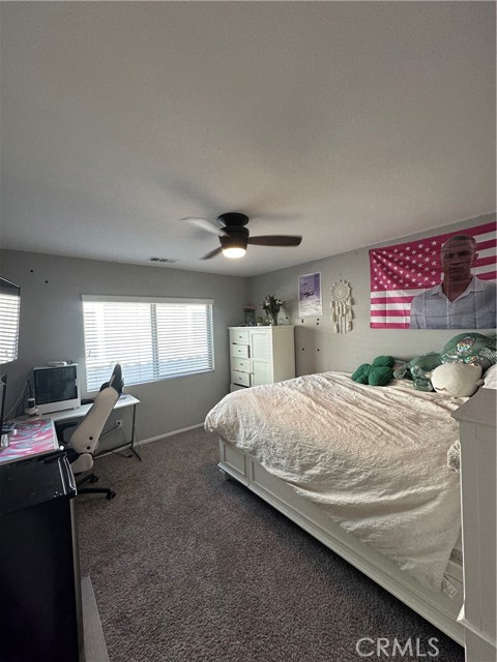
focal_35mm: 14
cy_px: 331
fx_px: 268
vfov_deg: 102.1
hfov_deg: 85.7
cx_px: 248
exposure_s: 1/120
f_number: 2.2
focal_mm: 2.22
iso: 125
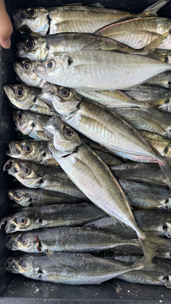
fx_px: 217
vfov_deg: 69.8
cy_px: 148
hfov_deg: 42.8
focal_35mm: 27
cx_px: 97
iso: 80
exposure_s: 1/1238
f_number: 1.78
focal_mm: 6.76
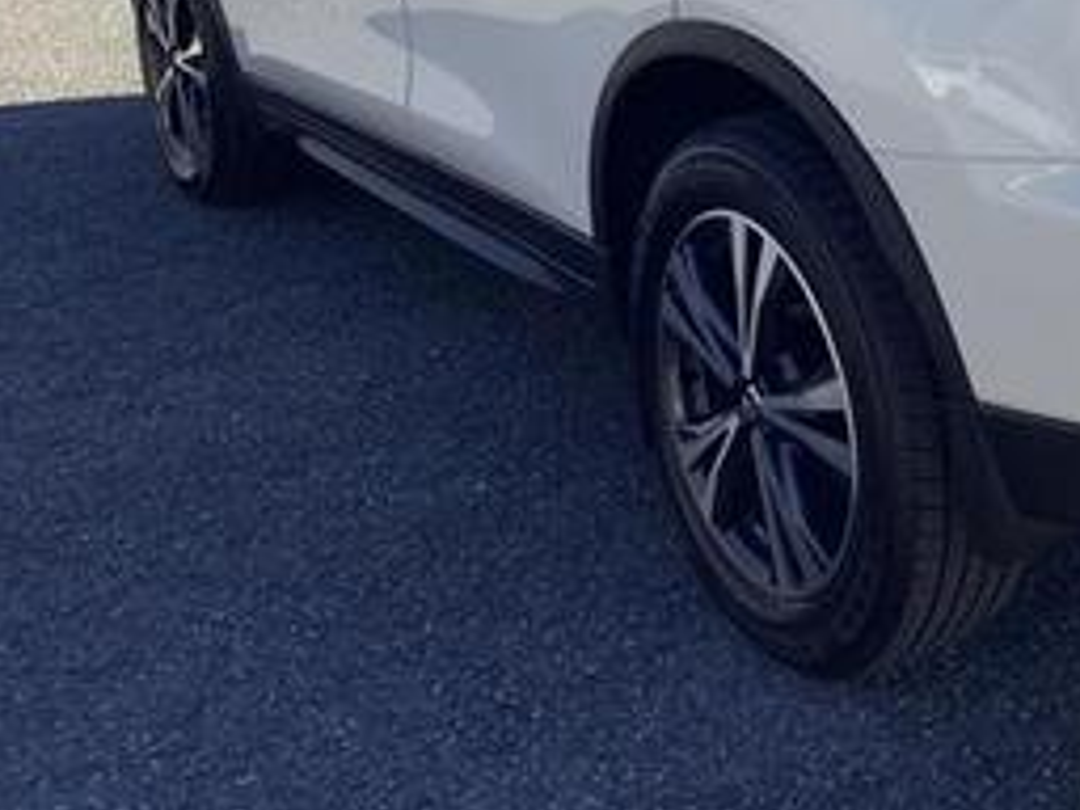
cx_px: 949
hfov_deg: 30.4
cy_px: 25
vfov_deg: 23.2
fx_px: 1903
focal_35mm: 61
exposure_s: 1/631
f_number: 2.4
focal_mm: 3.3
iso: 25
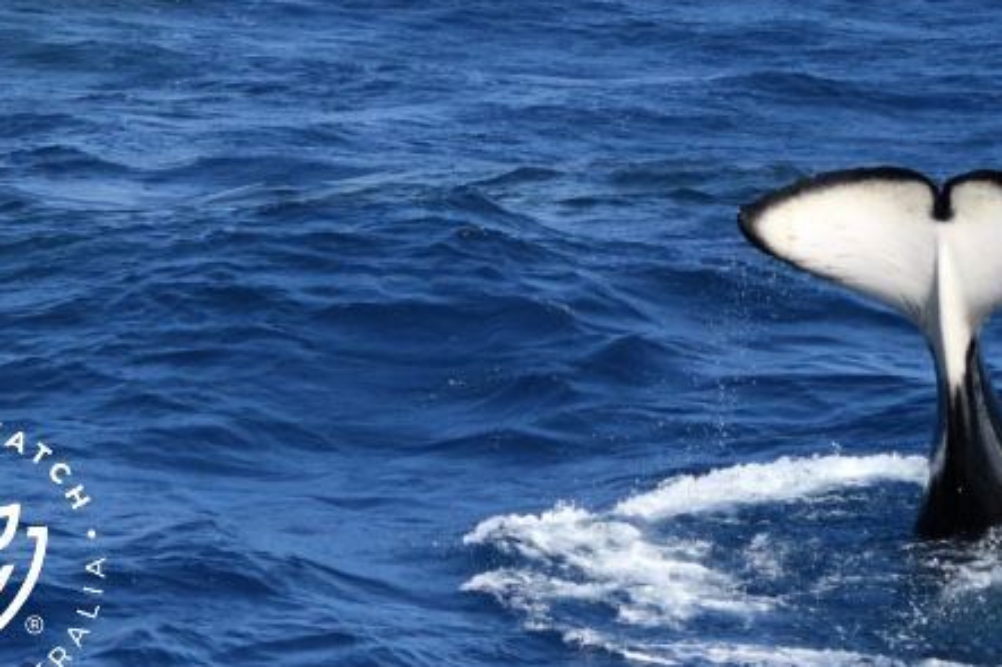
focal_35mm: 244
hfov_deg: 8.4
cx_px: 701
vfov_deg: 5.6
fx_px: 6788
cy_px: 121
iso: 800
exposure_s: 1/8000
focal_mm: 135
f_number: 5
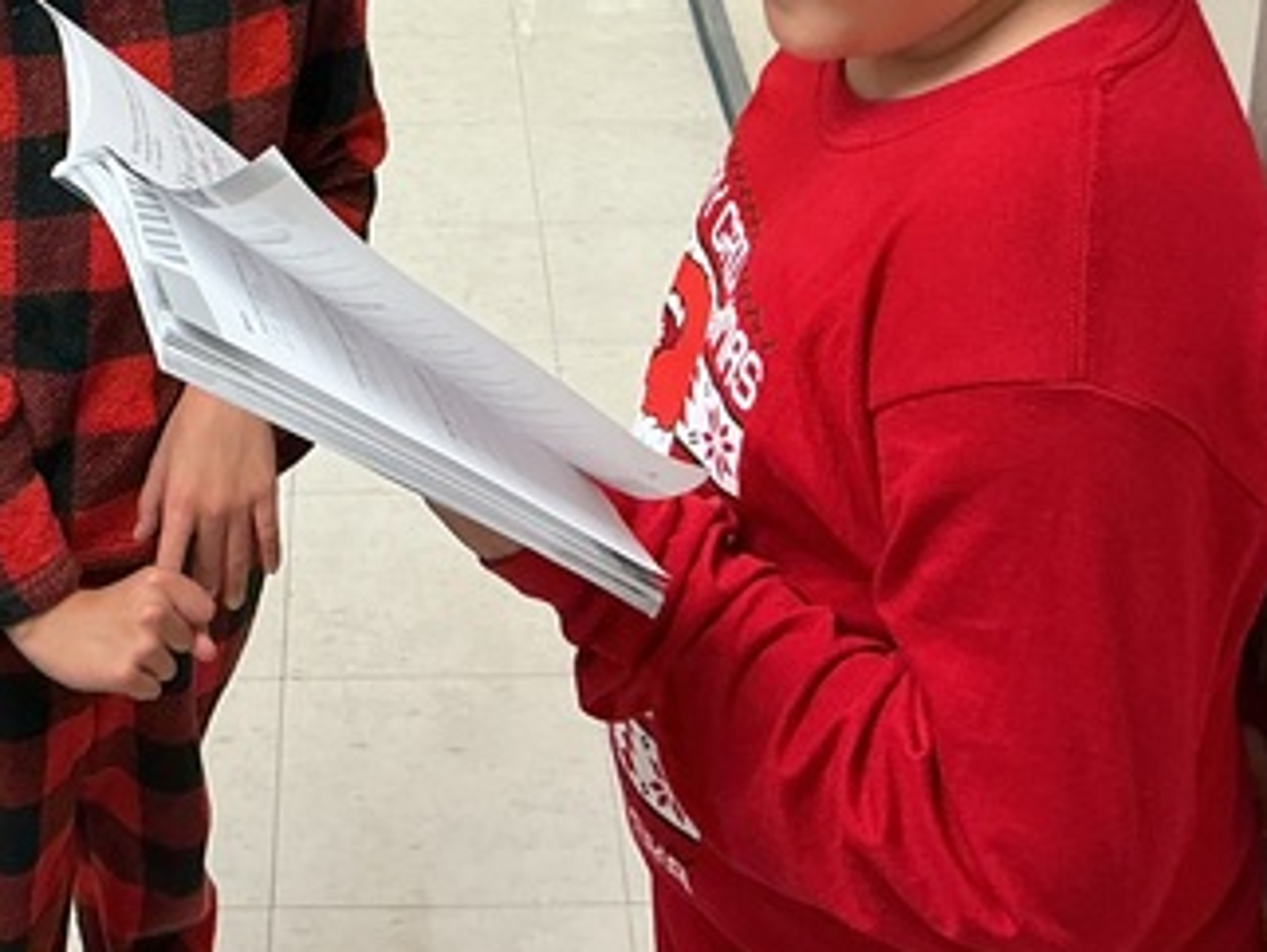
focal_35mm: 72
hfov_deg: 26.9
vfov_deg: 19.2
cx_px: 437
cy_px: -205
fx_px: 2637
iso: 80
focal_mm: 3
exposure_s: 1/60
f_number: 1.8
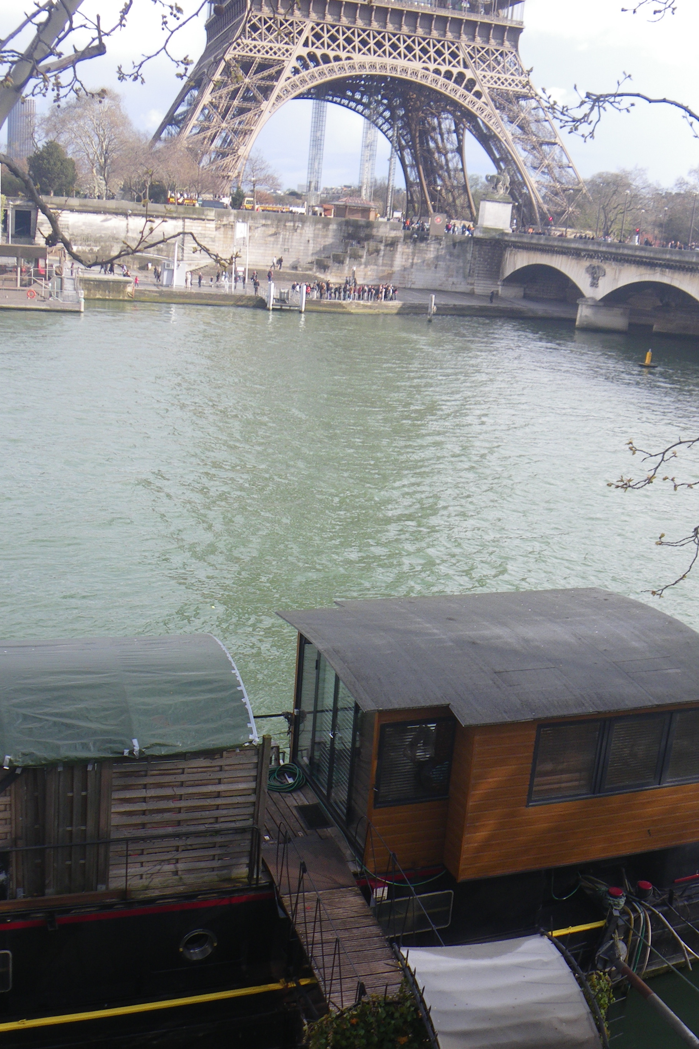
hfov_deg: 34.2
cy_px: 580
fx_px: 1136
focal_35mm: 39
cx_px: 372
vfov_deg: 49.5
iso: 50
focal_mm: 5
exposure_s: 1/160
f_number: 3.5
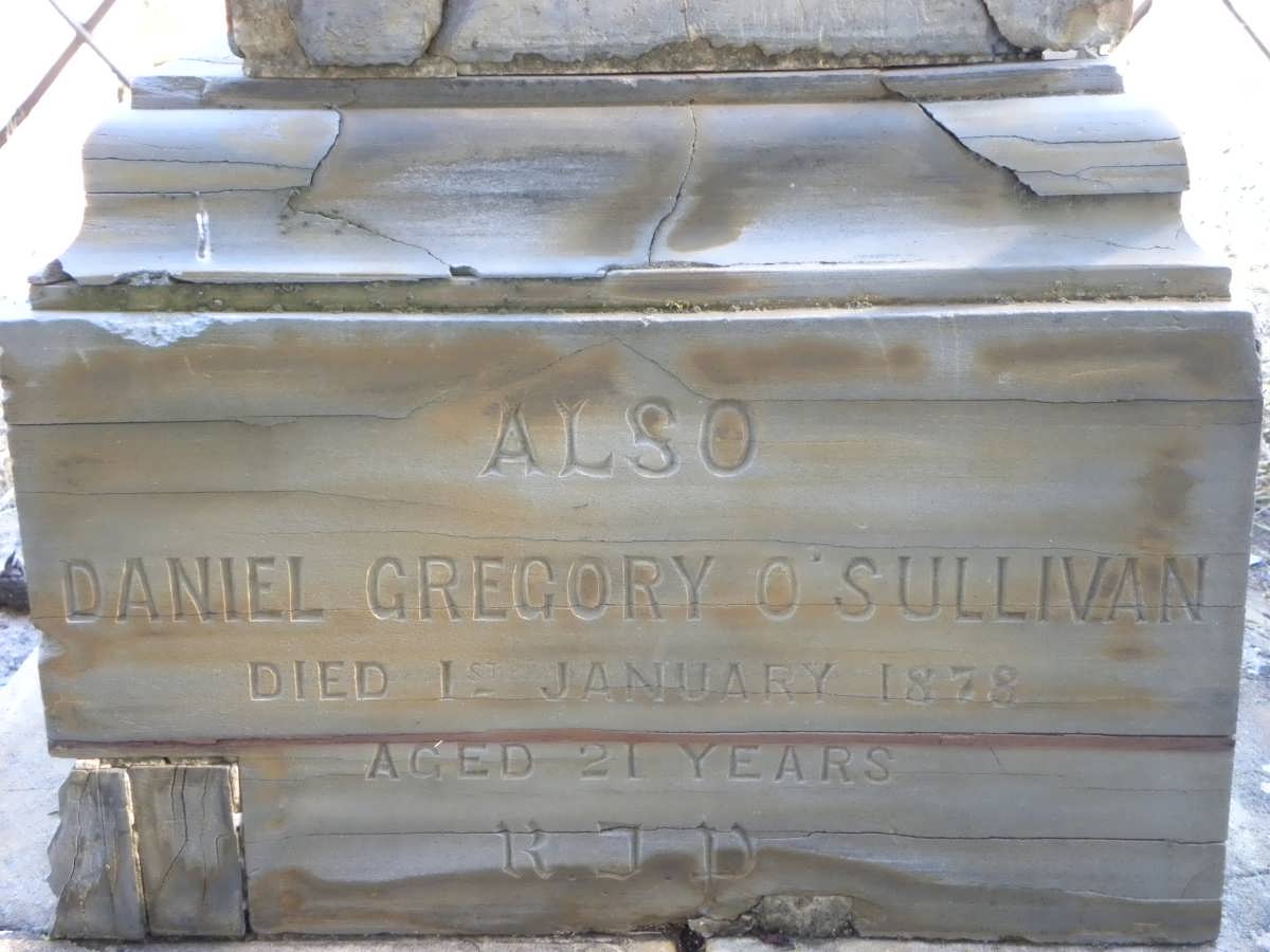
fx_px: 2128
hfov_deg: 33.2
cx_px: 635
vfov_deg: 25.2
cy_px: 476
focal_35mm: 58
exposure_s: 1/62.4
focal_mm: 10.3
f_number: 3.5
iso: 400
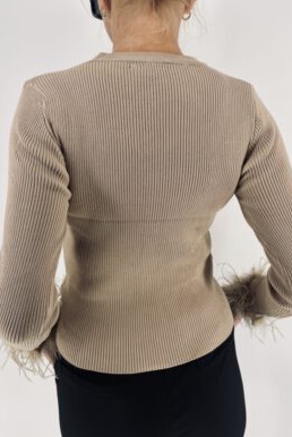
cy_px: 213
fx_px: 340
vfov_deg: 65.4
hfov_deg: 46.5
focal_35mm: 28
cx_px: 149
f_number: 1.6
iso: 32
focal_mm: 4.2
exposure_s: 1/306
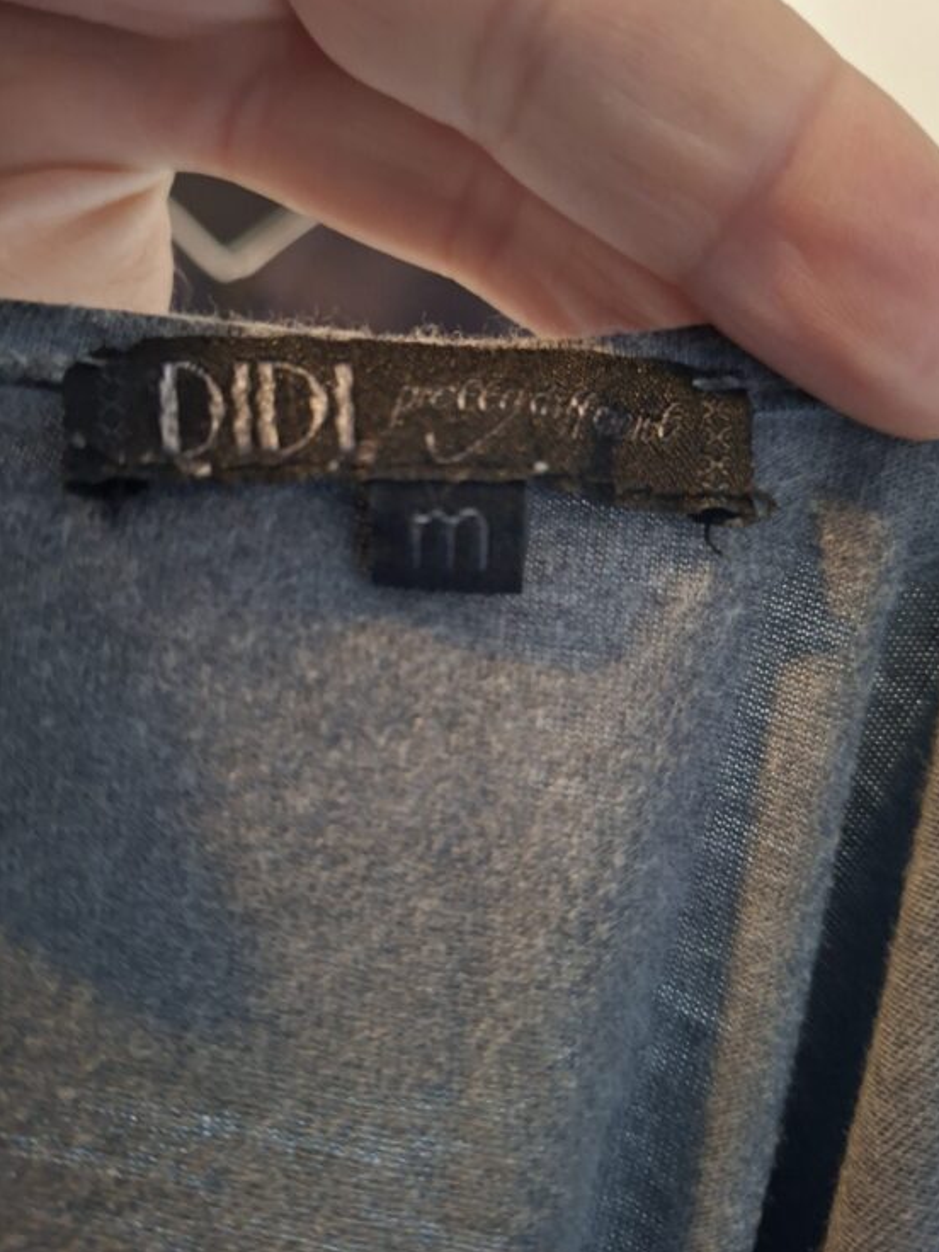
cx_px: 452
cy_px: 609
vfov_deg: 69.4
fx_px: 904
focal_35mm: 25
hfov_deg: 54.9
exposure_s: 1/20
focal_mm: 5.54
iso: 800
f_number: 1.8
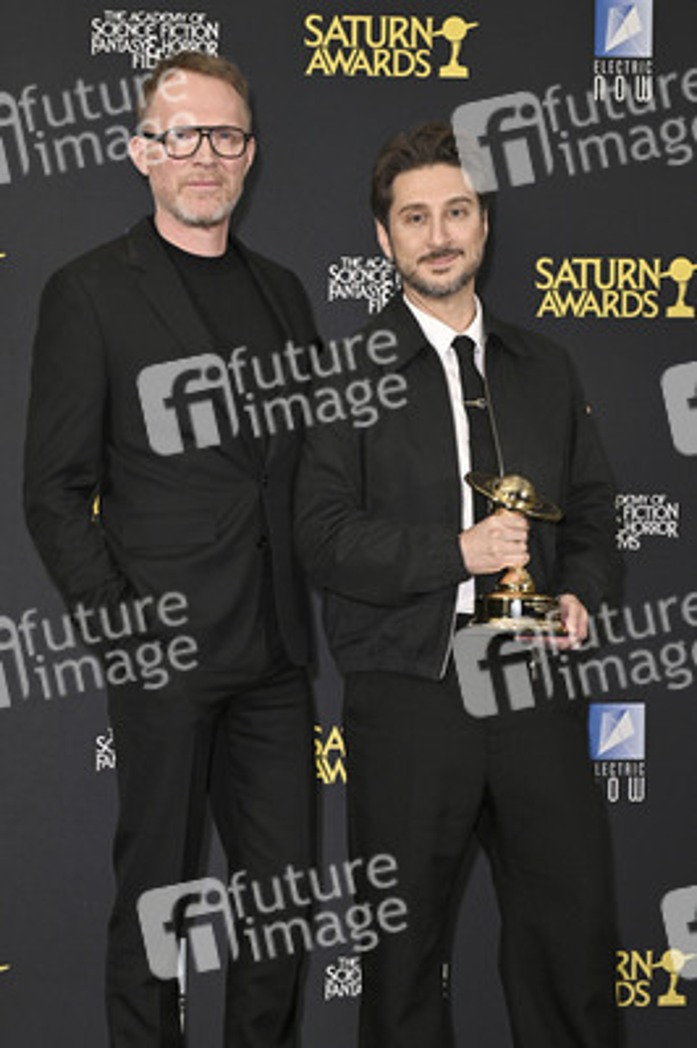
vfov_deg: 42.8
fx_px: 1338
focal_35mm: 46
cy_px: 524
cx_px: 348
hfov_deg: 29.2
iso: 2000
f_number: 5.6
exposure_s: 1/320
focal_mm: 46
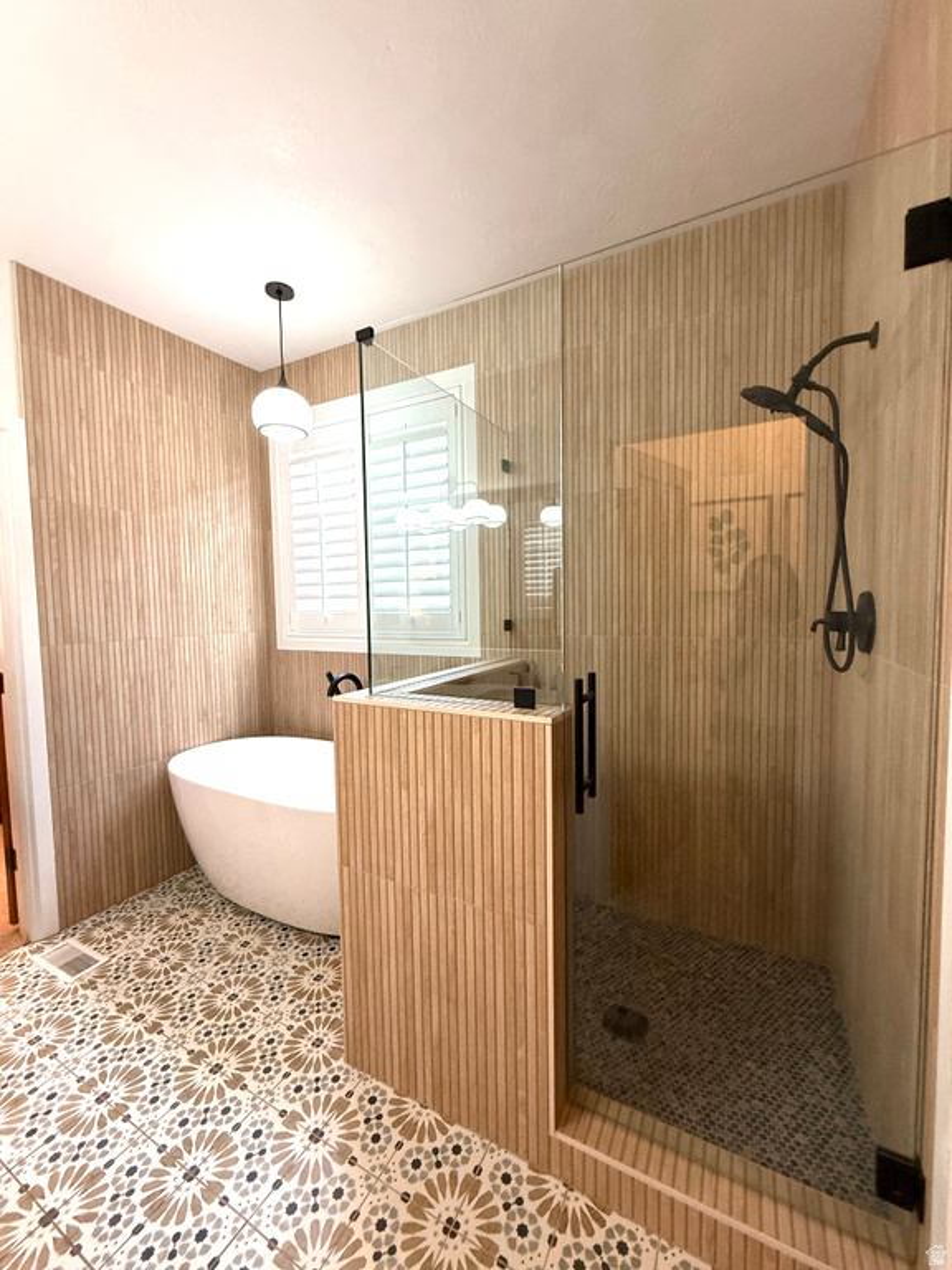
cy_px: 635
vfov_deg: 102.1
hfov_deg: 85.7
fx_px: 513
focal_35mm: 14
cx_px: 476
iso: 320
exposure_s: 1/120
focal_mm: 2.22
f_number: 2.2
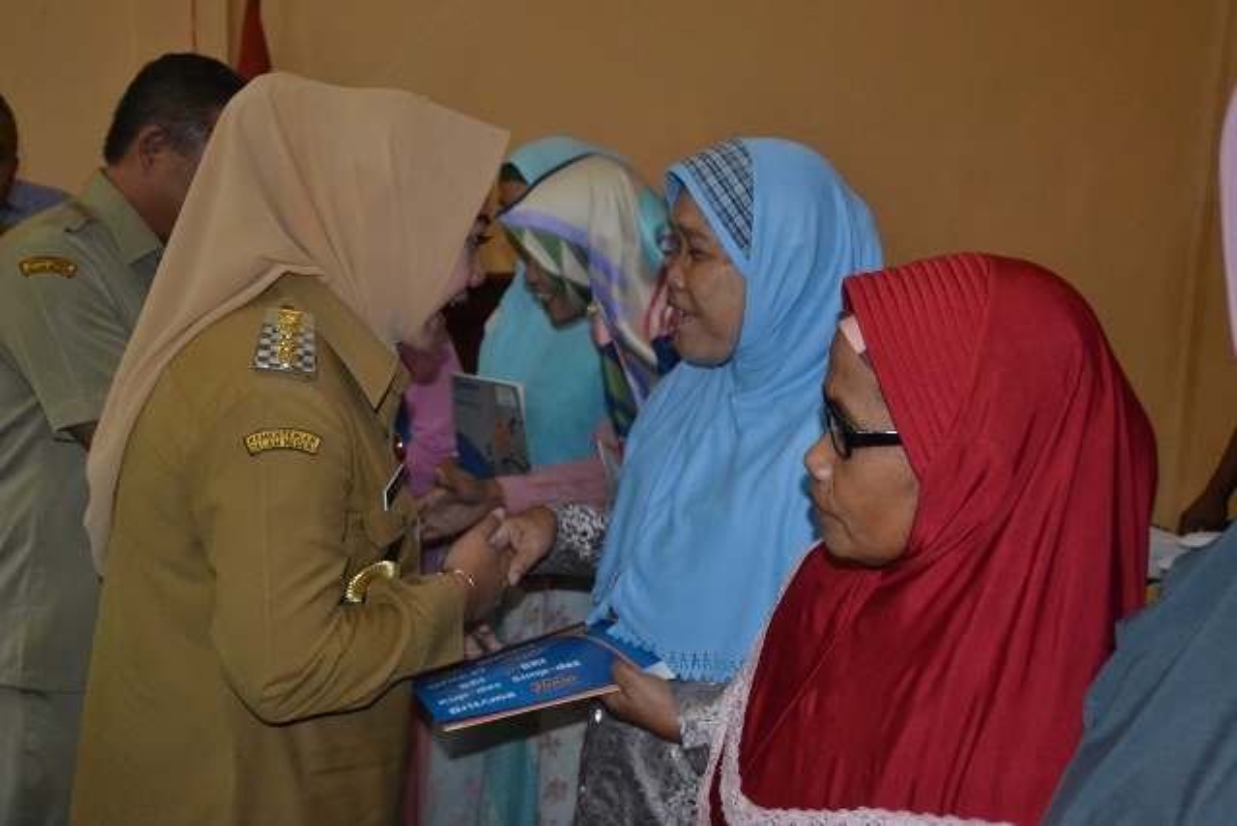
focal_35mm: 33
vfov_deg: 40.0
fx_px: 1134
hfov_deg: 57.2
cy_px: 413
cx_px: 618
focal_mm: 22
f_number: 3.8
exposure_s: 1/60
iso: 2200
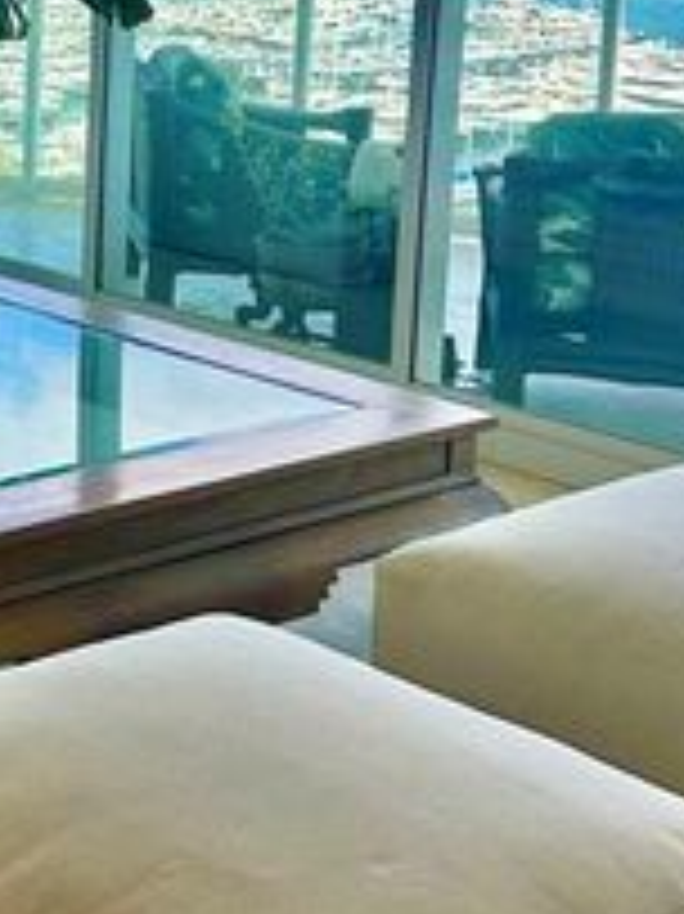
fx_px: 2084
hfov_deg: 17.0
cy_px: 200
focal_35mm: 79
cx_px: -320
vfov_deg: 24.4
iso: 80
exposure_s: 1/910
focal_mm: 6.86
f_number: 1.78
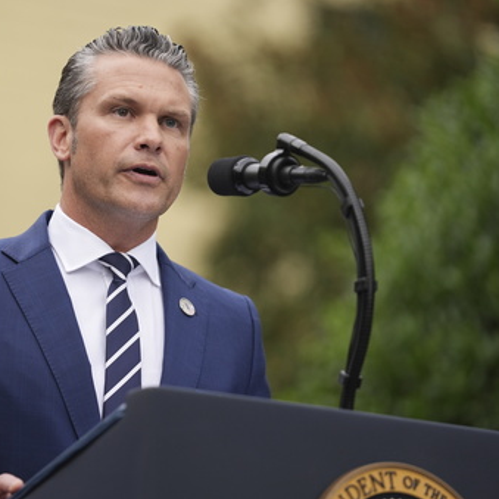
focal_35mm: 257
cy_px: 250
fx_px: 4191
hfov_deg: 6.8
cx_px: 149
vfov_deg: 6.8
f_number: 2.8
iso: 400
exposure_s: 1/2500
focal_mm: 200
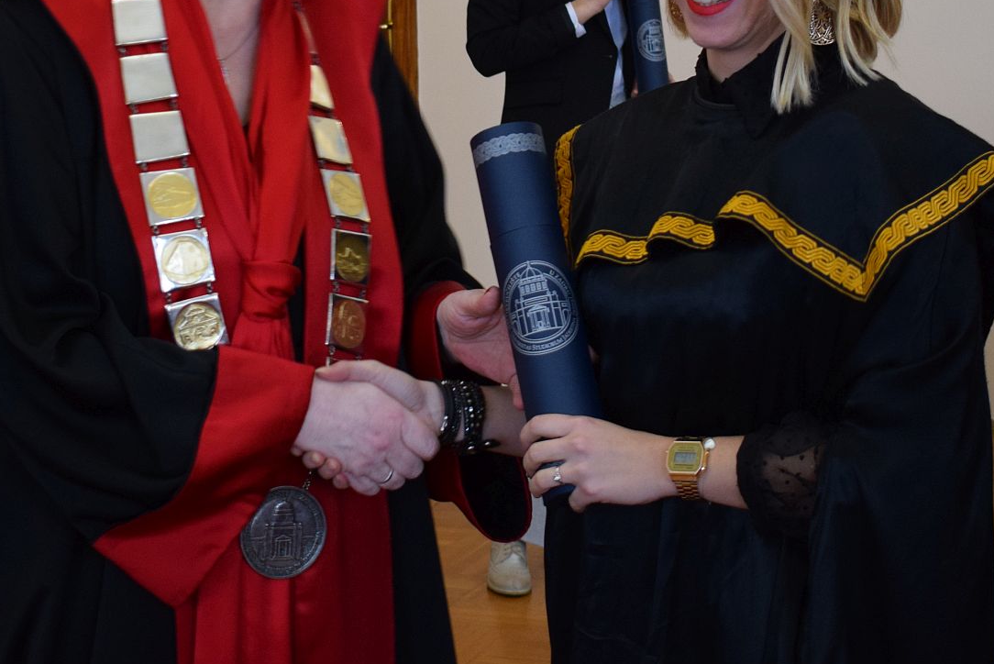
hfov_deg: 23.9
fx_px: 2348
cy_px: 179
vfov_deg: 16.0
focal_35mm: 85
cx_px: 462
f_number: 4.5
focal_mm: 32
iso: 640
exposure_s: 1/60
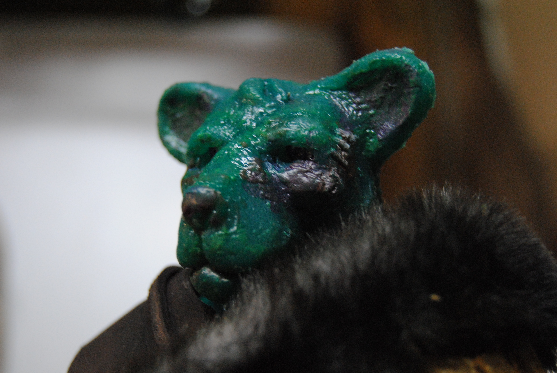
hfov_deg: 28.8
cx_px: 293
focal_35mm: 70
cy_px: 197
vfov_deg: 19.5
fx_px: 1084
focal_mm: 42
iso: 1000
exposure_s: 1/30
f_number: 5
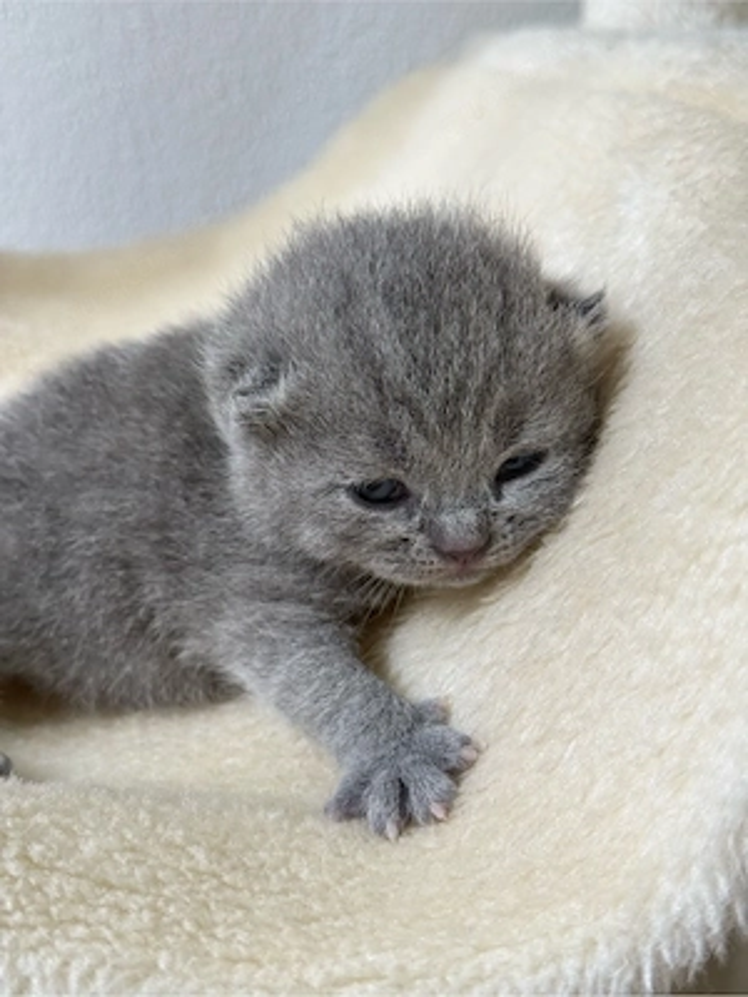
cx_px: 374
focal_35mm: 48
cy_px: 498
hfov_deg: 30.3
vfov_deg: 39.7
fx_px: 1383
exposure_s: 1/73
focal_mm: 6.76
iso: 100
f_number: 1.78
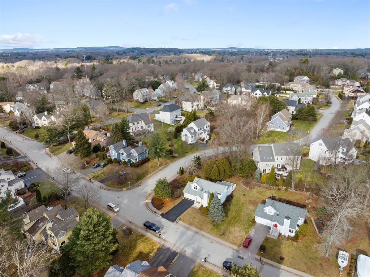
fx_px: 256
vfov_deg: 56.8
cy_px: 138
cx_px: 185
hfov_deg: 71.6
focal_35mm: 24
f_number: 4.5
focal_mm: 12.29
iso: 100
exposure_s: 1/200
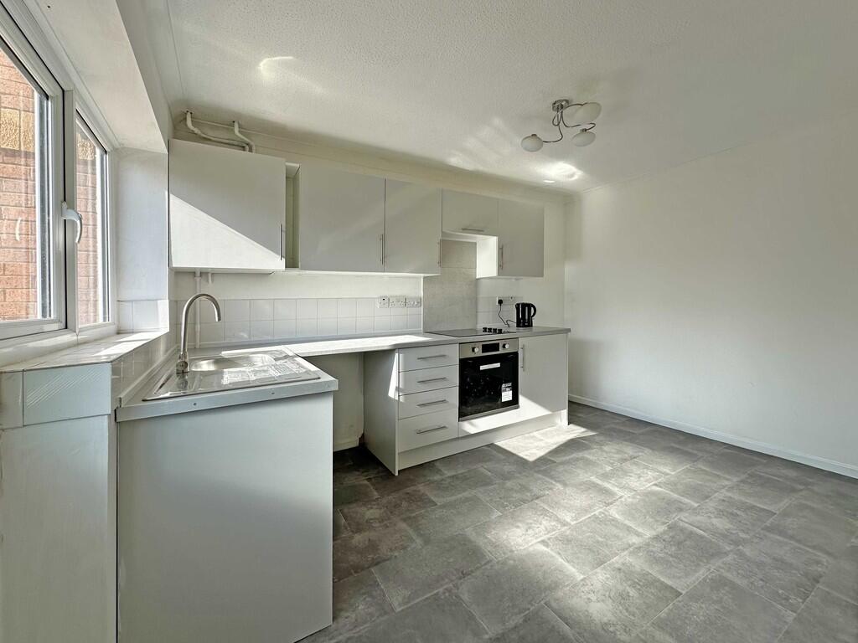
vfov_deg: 85.7
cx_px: 429
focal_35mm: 14
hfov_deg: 102.1
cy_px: 322
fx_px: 347
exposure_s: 1/432
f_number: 2.2
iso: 40
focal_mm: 2.22
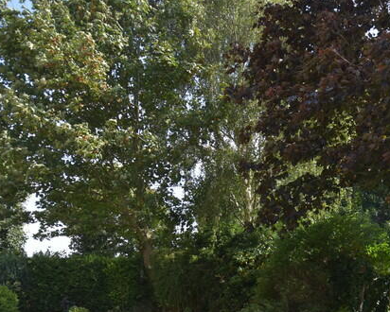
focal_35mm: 35
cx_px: 295
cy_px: 290
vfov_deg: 38.8
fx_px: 404
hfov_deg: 49.3
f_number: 4
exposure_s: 1/500
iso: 200
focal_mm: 10
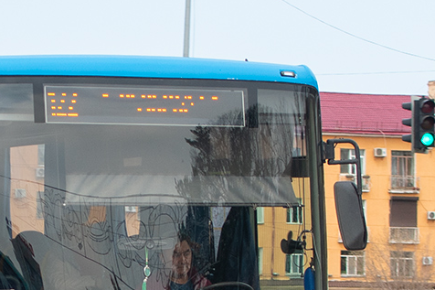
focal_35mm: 166
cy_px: 182
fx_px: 2000
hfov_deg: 12.2
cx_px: -71
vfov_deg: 8.3
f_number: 4.5
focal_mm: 35
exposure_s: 1/640
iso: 100
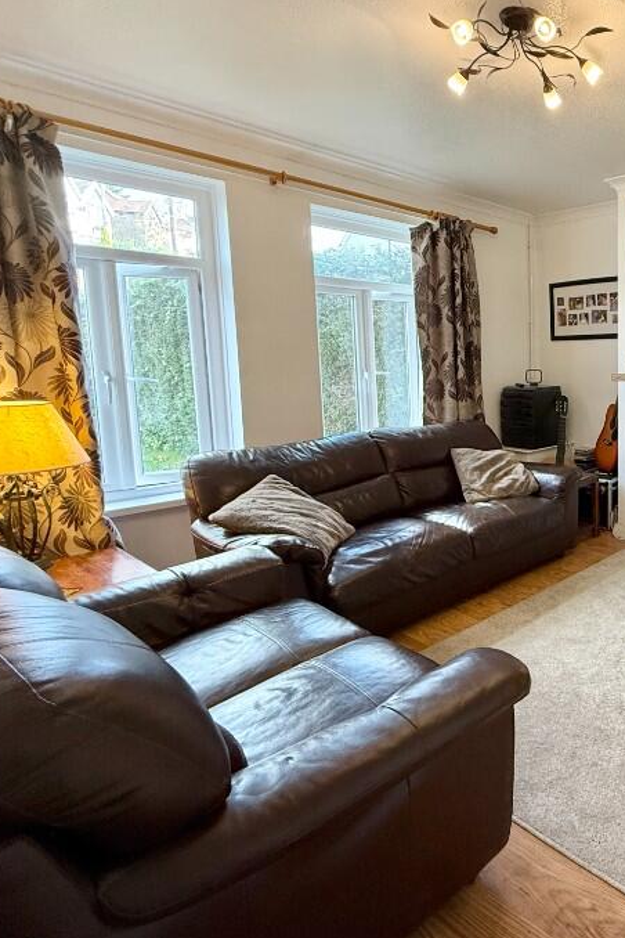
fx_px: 573
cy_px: 416
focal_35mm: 22
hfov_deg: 47.7
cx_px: 621
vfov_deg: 78.3
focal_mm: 2.22
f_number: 2.2
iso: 320
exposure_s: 1/100
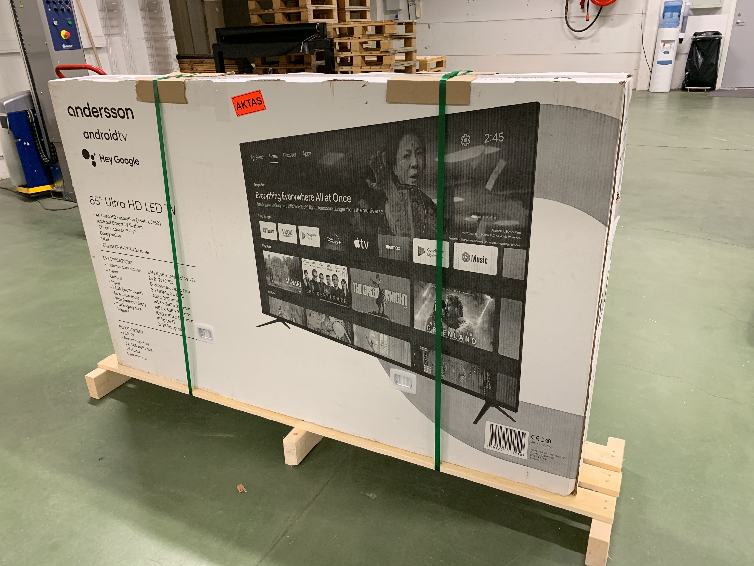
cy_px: 283
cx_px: 377
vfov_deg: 53.1
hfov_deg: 67.3
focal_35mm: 26
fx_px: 566
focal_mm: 4.25
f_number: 1.8
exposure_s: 1/60
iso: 125
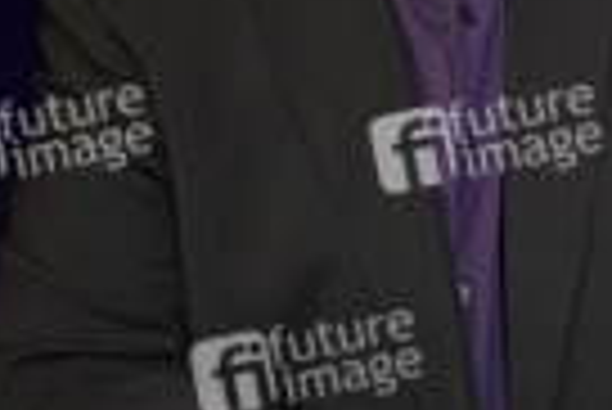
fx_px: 1974
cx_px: 817
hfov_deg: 16.6
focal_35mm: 116
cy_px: 27
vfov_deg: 11.7
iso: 2000
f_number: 5.6
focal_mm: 35
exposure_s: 1/160
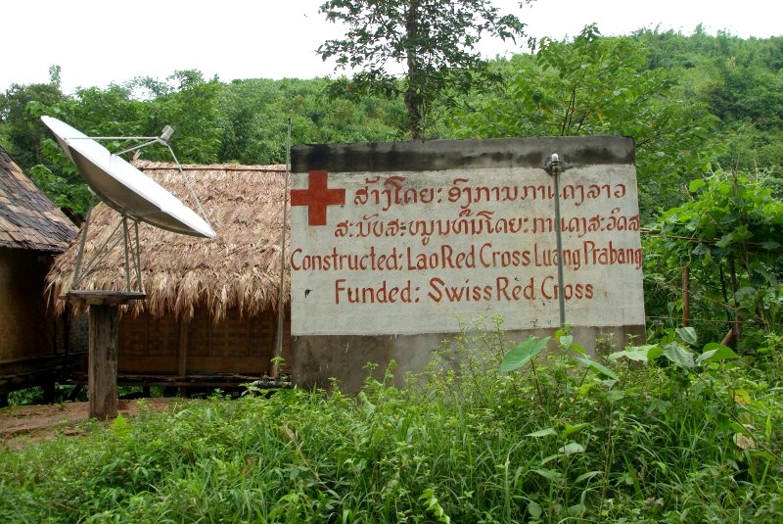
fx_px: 718
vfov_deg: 40.0
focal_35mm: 33
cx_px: 392
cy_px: 262
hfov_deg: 57.2
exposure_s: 1/125
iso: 100
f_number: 5.6
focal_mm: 22
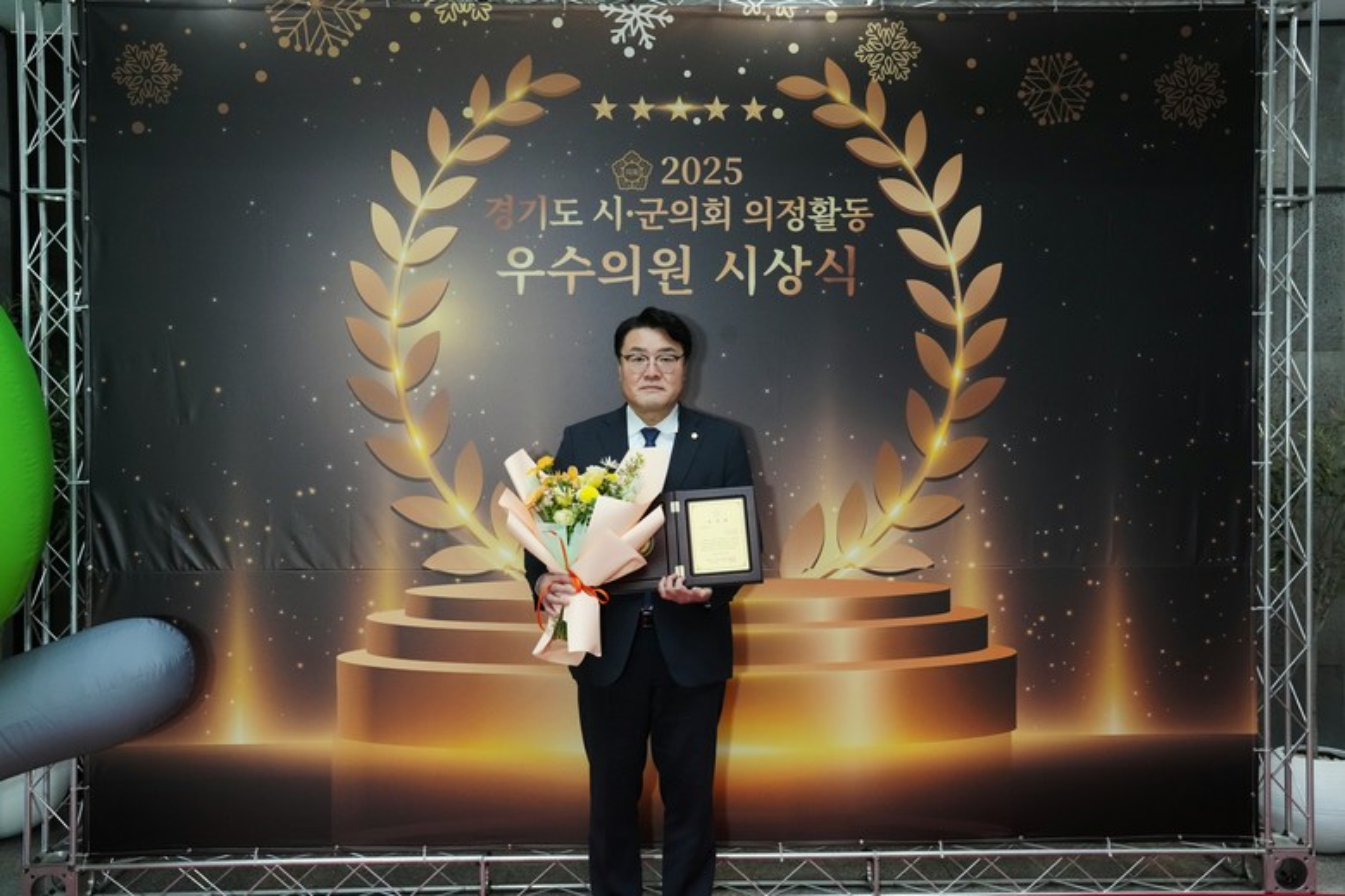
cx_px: 672
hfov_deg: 54.4
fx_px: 1308
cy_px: 448
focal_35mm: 35
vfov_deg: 37.9
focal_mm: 35
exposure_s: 1/125
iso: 3200
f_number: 7.1
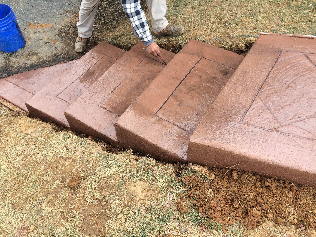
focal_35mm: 29
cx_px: 158
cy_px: 118
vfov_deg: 48.2
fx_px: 265
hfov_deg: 61.7
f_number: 2.2
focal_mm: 4.15
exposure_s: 1/253
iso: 32
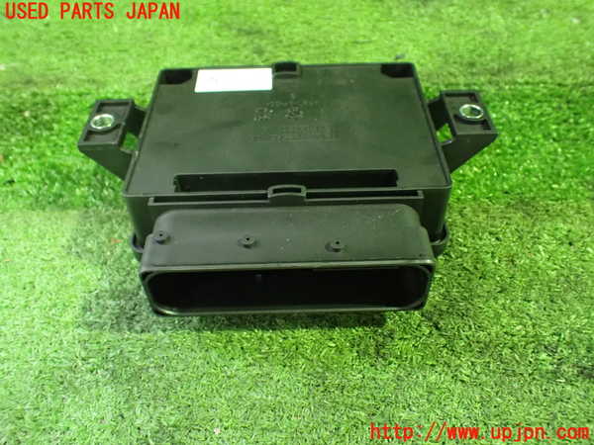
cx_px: 297
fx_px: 515
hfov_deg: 60.0
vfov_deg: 46.8
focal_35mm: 30
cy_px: 222
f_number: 2.3
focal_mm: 5.4
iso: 1250
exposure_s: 1/30
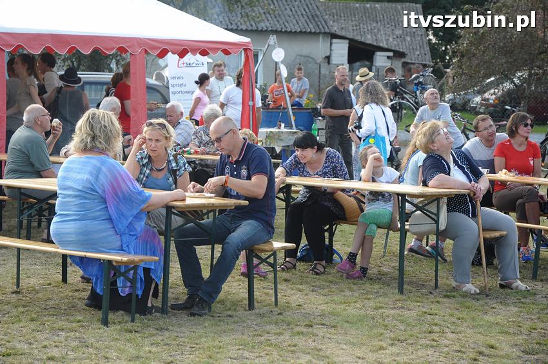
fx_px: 1597
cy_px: 182
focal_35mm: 105
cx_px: 274
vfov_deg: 13.0
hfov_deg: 19.5
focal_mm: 70
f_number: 6.3
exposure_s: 1/640
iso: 800
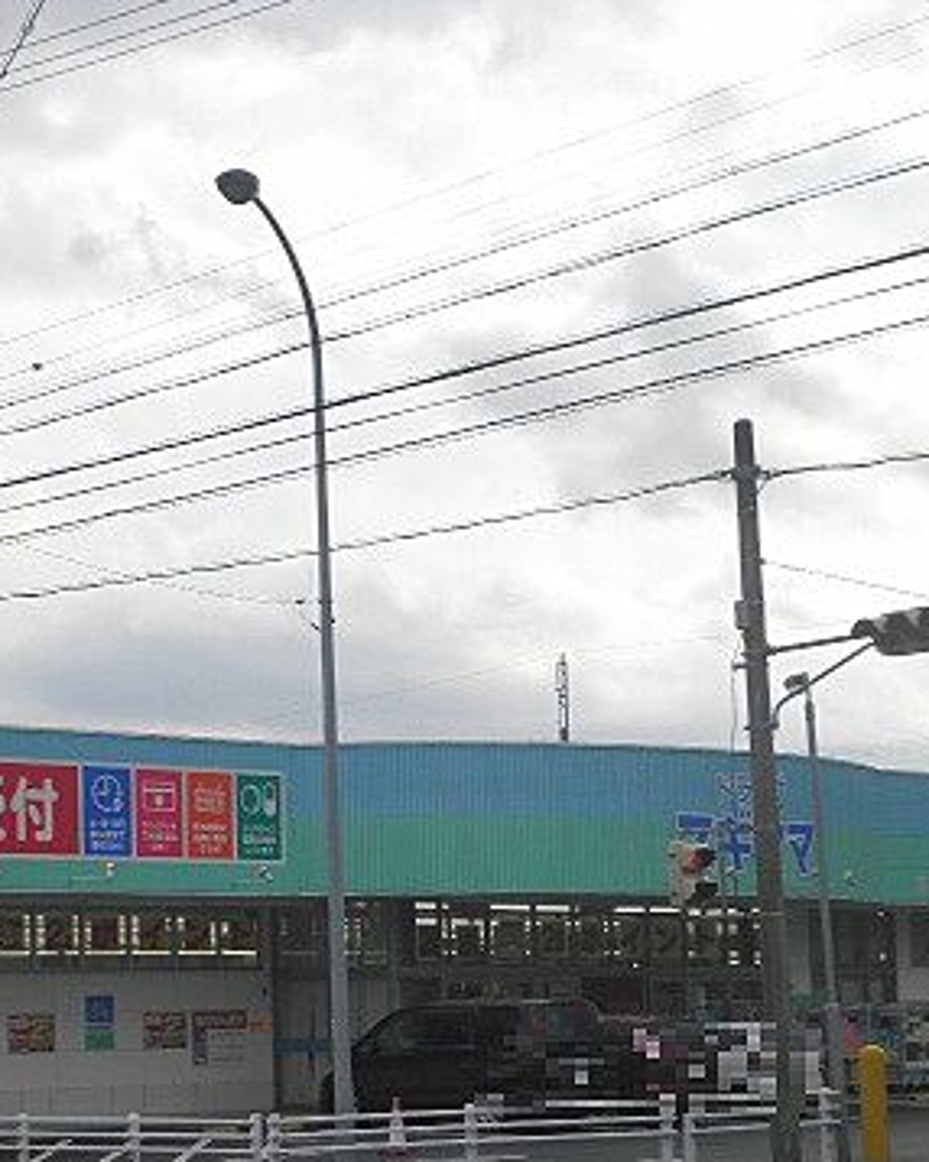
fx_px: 2821
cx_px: 273
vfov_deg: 23.2
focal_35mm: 82
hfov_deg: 18.6
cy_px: 773
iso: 64
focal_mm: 8.3
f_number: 9.6
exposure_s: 1/125
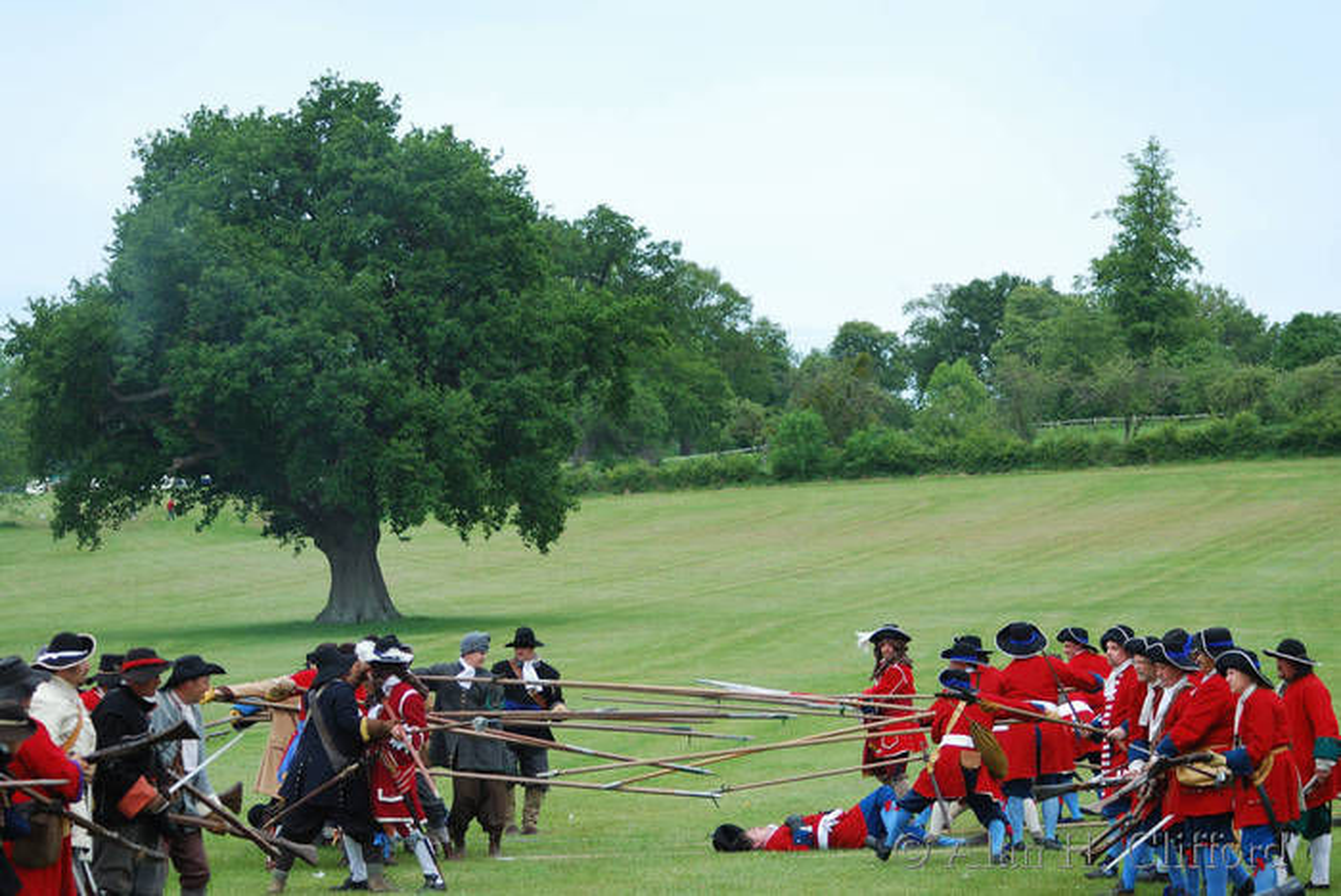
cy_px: 448
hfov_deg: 17.0
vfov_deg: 11.4
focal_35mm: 120
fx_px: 4474
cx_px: 670
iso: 100
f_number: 5
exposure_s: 1/400
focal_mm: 80
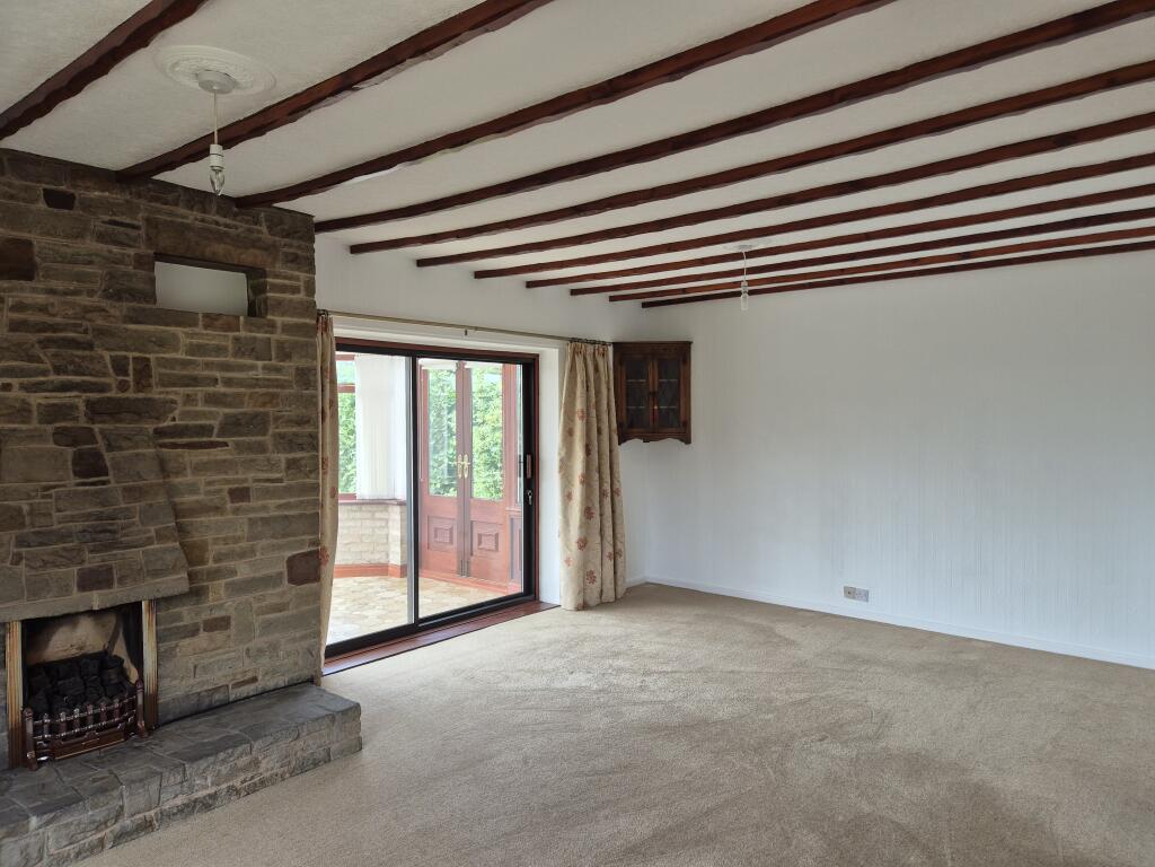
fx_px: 767
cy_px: 434
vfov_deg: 58.9
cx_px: 578
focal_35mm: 23
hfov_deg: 73.9
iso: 80
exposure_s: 1/180
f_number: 1.8
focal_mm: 5.4
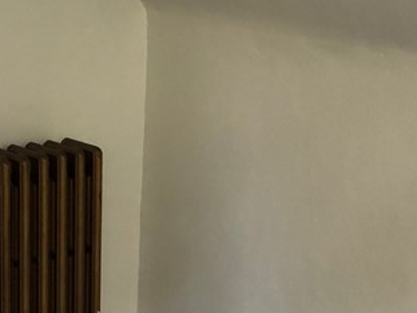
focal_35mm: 92
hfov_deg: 21.2
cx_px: 290
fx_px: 1108
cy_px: 179
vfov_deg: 16.1
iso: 50
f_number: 1.8
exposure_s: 1/15
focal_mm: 4
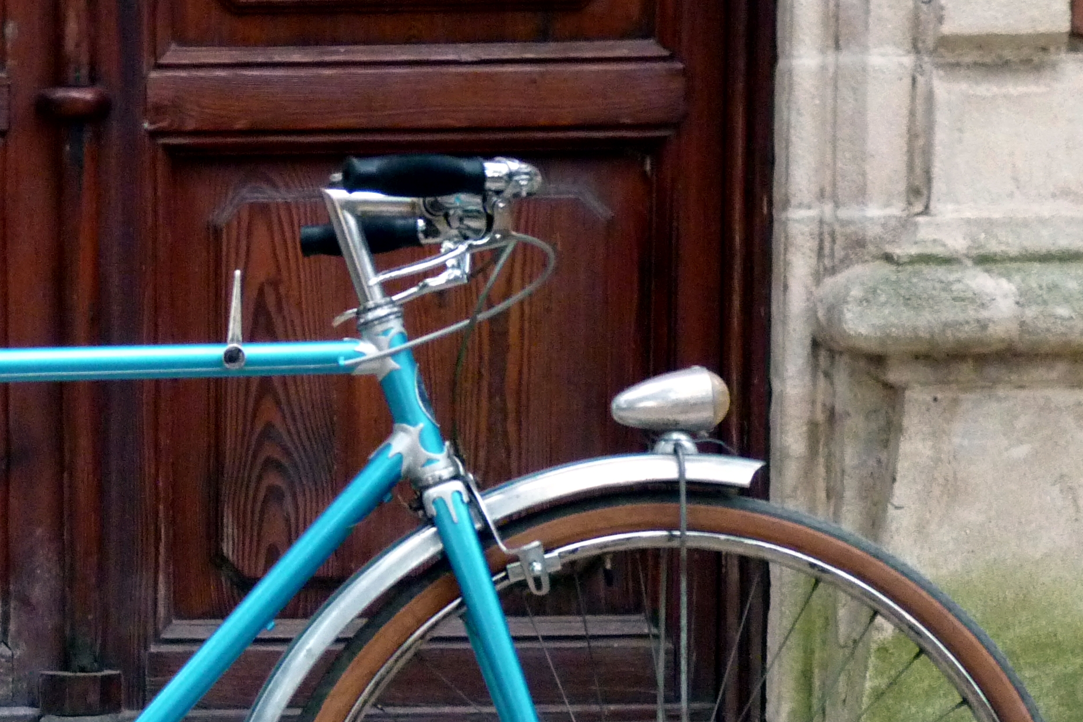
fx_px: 4241
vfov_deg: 9.7
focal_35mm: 141
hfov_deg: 14.3
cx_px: -15
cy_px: 732
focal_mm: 11.1
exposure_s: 1/4
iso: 400
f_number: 3.4
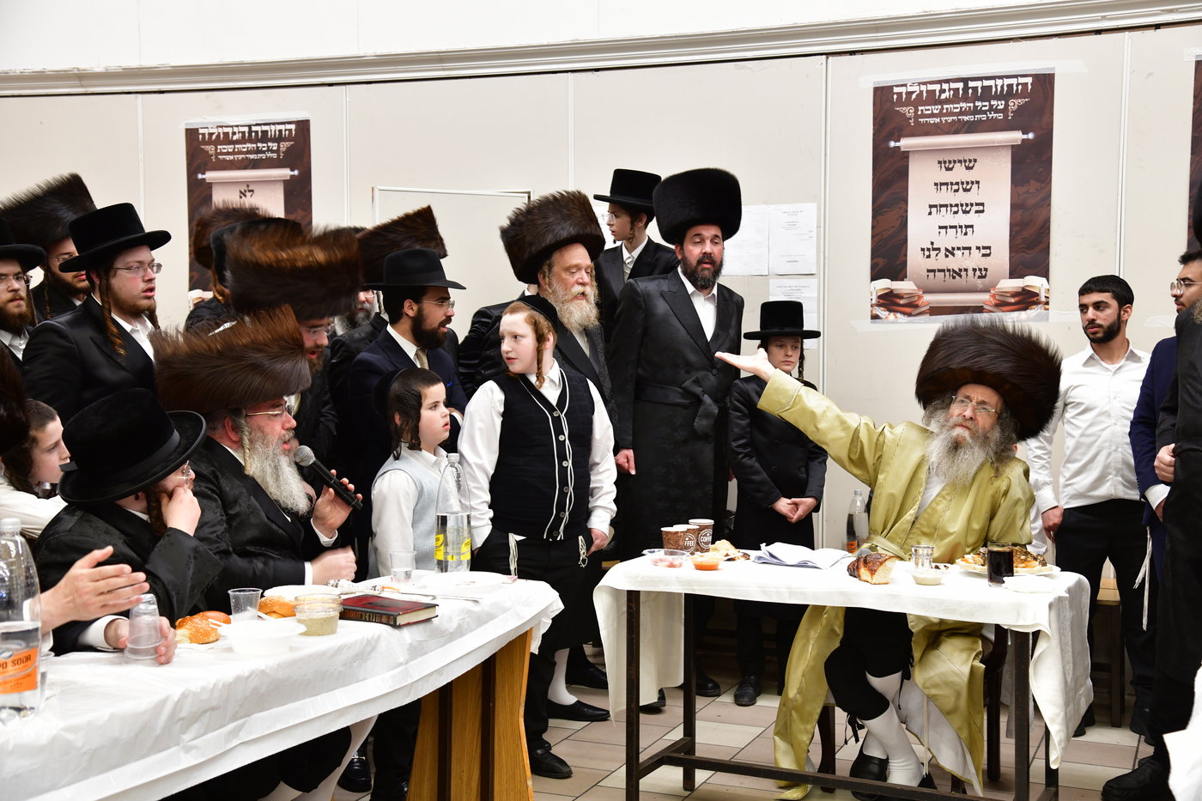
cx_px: 601
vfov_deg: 28.1
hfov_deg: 41.1
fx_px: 1602
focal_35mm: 48
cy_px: 400
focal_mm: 48
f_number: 5.6
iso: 1250
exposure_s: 1/100
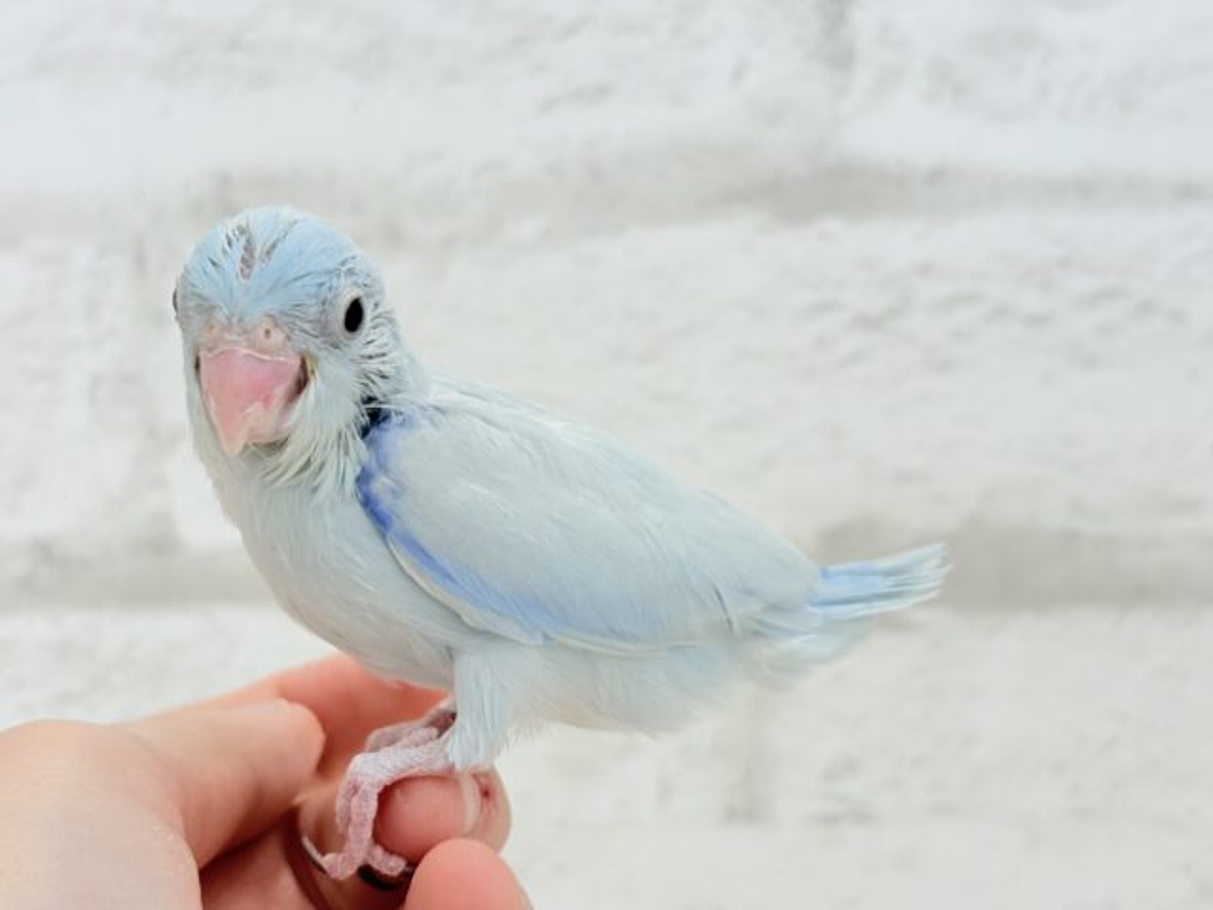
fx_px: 1822
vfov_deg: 28.0
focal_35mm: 52
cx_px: 606
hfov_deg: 36.8
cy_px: 455
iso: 64
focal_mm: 5.96
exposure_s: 1/100
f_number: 1.6
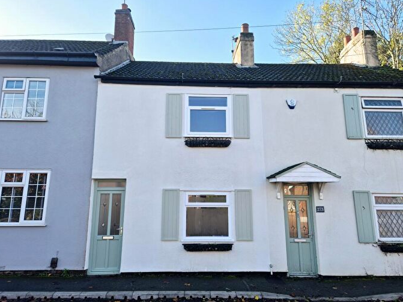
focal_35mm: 24
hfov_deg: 71.6
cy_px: 152
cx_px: 198
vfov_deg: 56.8
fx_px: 279
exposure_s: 1/833
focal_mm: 5.4
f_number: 1.8
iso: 25
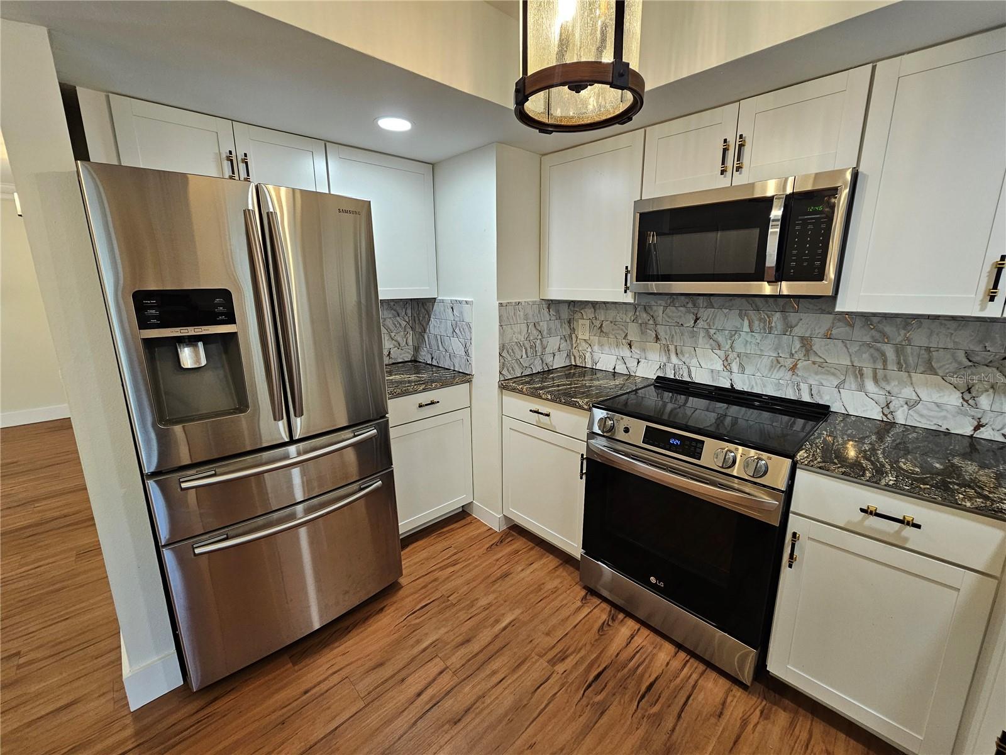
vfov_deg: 89.9
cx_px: 503
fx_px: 378
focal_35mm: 13
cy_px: 378
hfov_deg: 106.2
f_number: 2.2
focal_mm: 2.2
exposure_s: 1/60
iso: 160
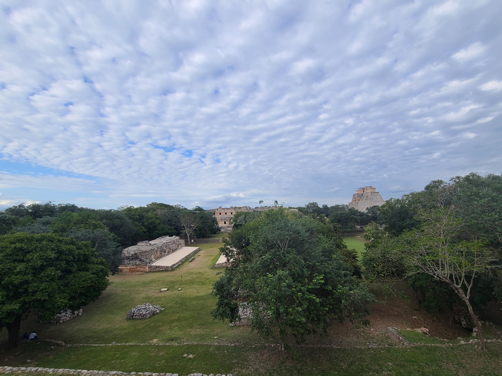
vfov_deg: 85.6
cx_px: 269
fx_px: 203
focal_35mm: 14
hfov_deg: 101.9
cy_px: 198
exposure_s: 1/1087
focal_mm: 2.2
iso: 50
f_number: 2.2
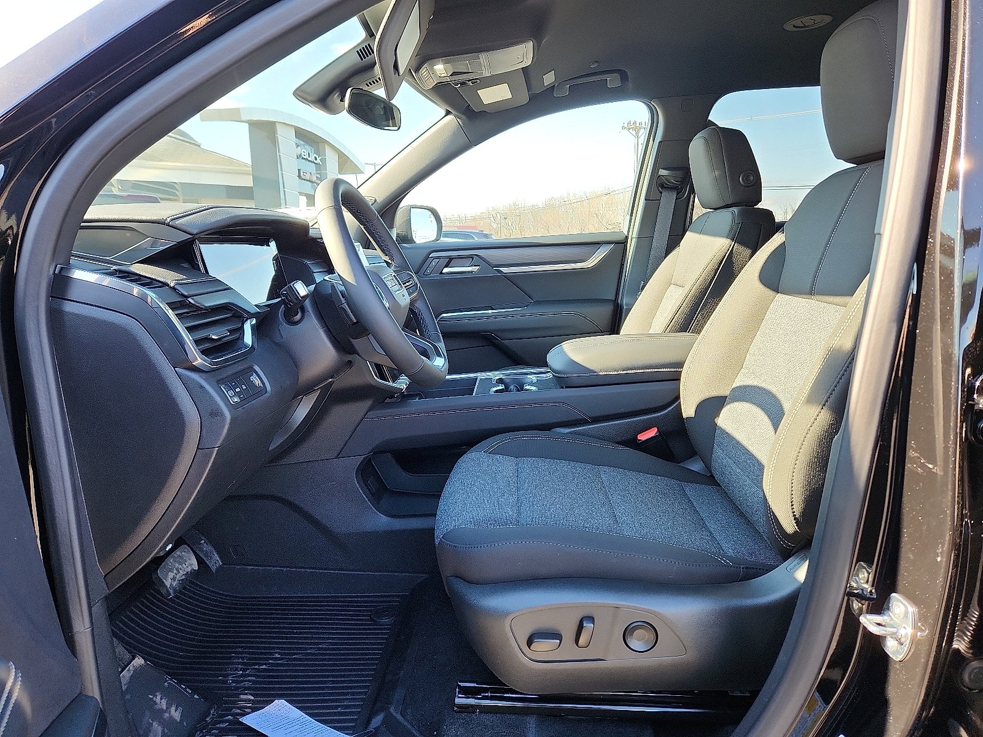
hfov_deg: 73.9
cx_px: 492
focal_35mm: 23
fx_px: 653
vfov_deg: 58.9
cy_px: 368
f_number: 1.8
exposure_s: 1/59.2
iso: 54
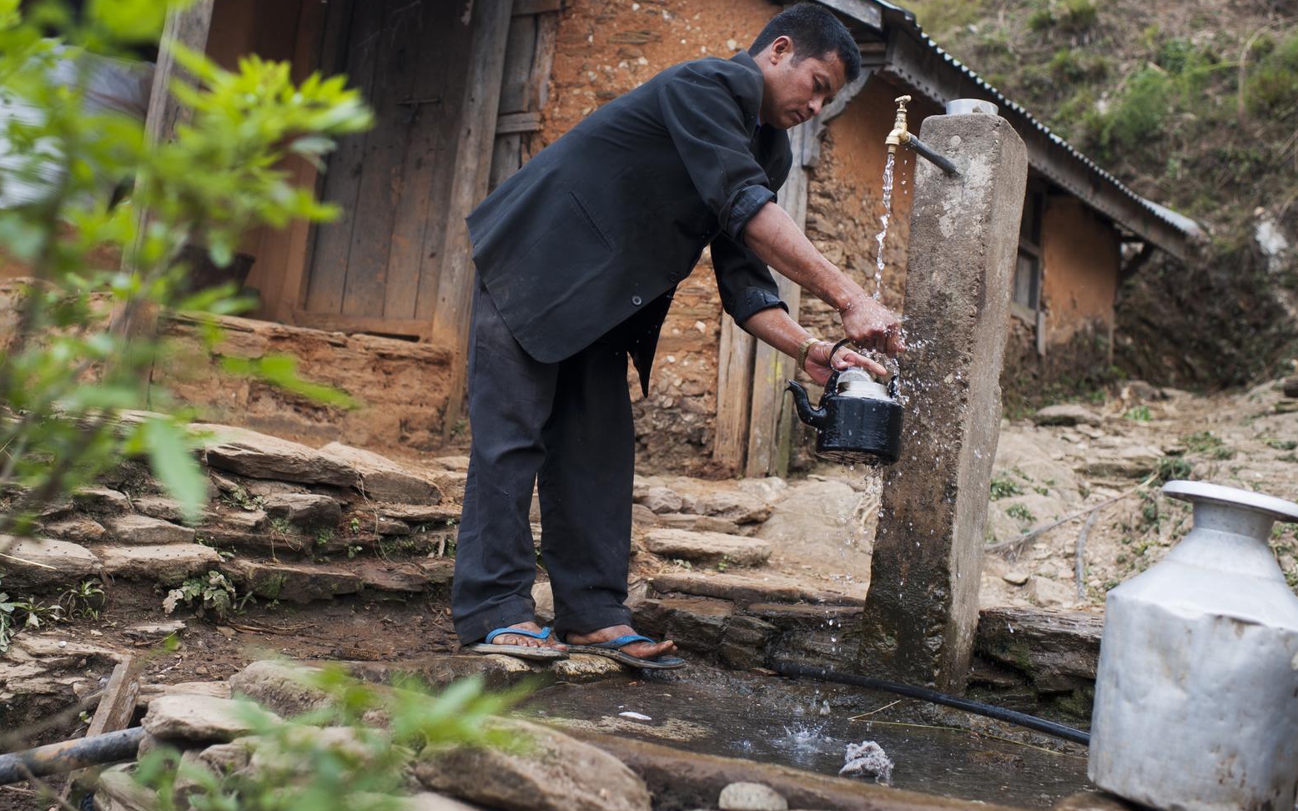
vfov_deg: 29.1
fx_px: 1556
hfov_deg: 45.3
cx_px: 623
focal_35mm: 44
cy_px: 297
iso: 200
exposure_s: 1/500
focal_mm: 35
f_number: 2.8
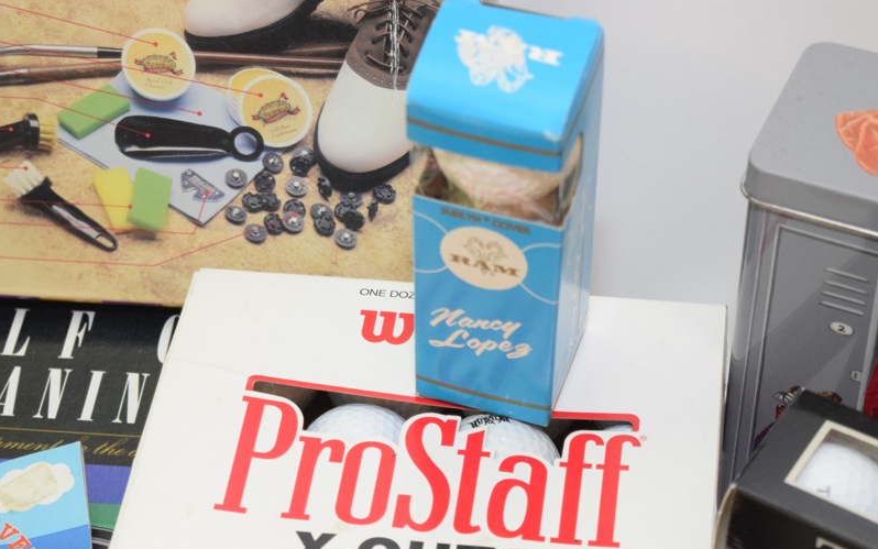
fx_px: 2202
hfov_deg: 22.5
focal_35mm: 92
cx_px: 396
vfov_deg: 14.2
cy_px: 350
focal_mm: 48
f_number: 5.3
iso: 2800
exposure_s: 1/60
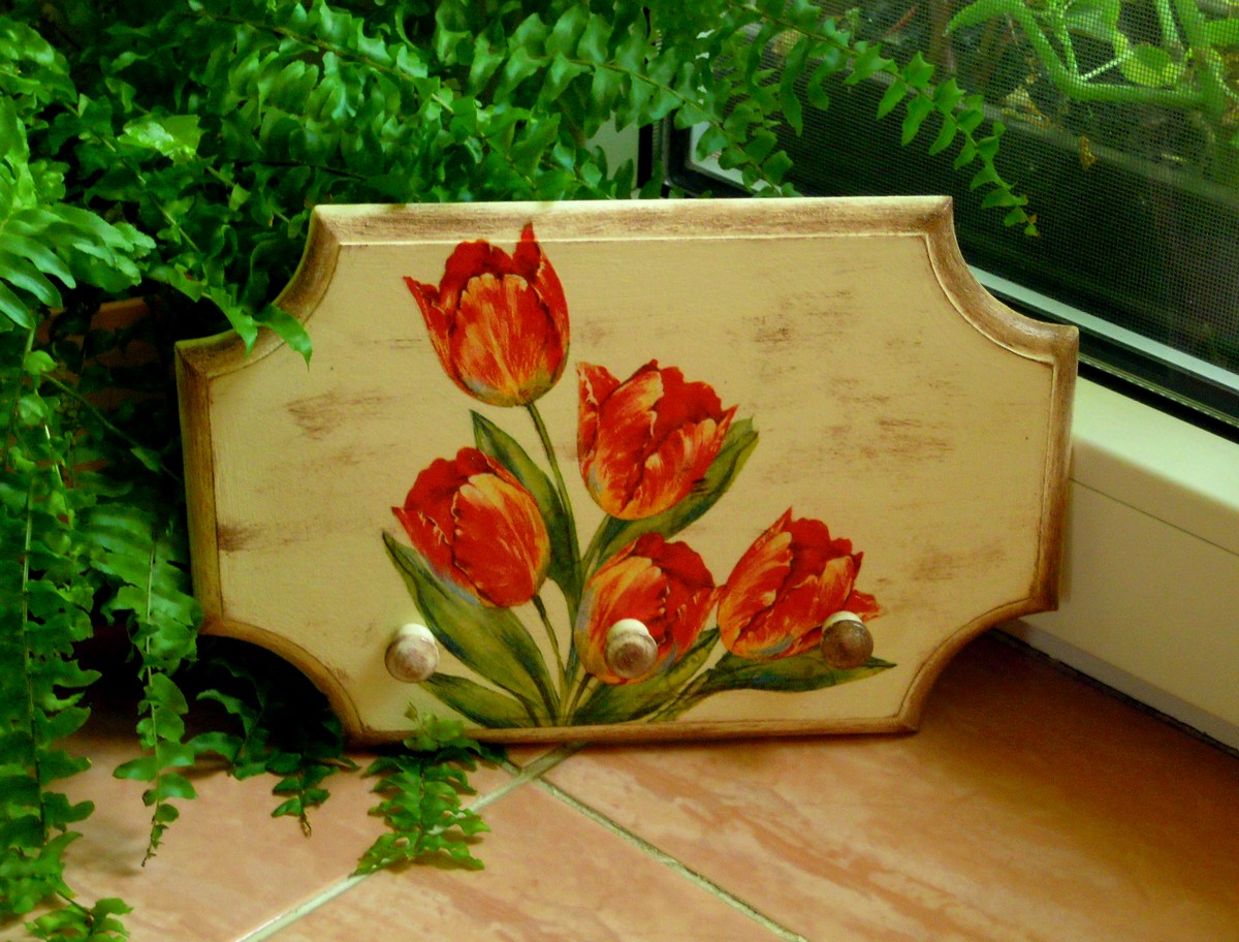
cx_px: 620
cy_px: 471
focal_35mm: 63
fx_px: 2266
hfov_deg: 30.6
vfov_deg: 23.5
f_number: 4
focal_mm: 11.2
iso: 400
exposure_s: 1/8
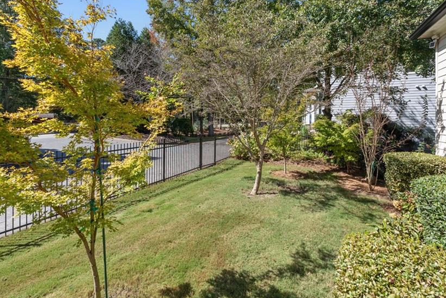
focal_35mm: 20
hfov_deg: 84.0
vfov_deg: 61.5
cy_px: 121
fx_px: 248
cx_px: 217
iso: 1250
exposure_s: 1/2000
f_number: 6.3
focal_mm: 16
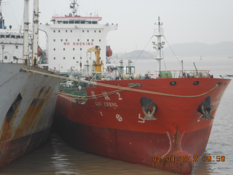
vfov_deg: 13.1
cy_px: 88
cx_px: 116
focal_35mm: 113
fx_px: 761
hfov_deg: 17.4
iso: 80
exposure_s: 1/200
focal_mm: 20.1
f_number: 6
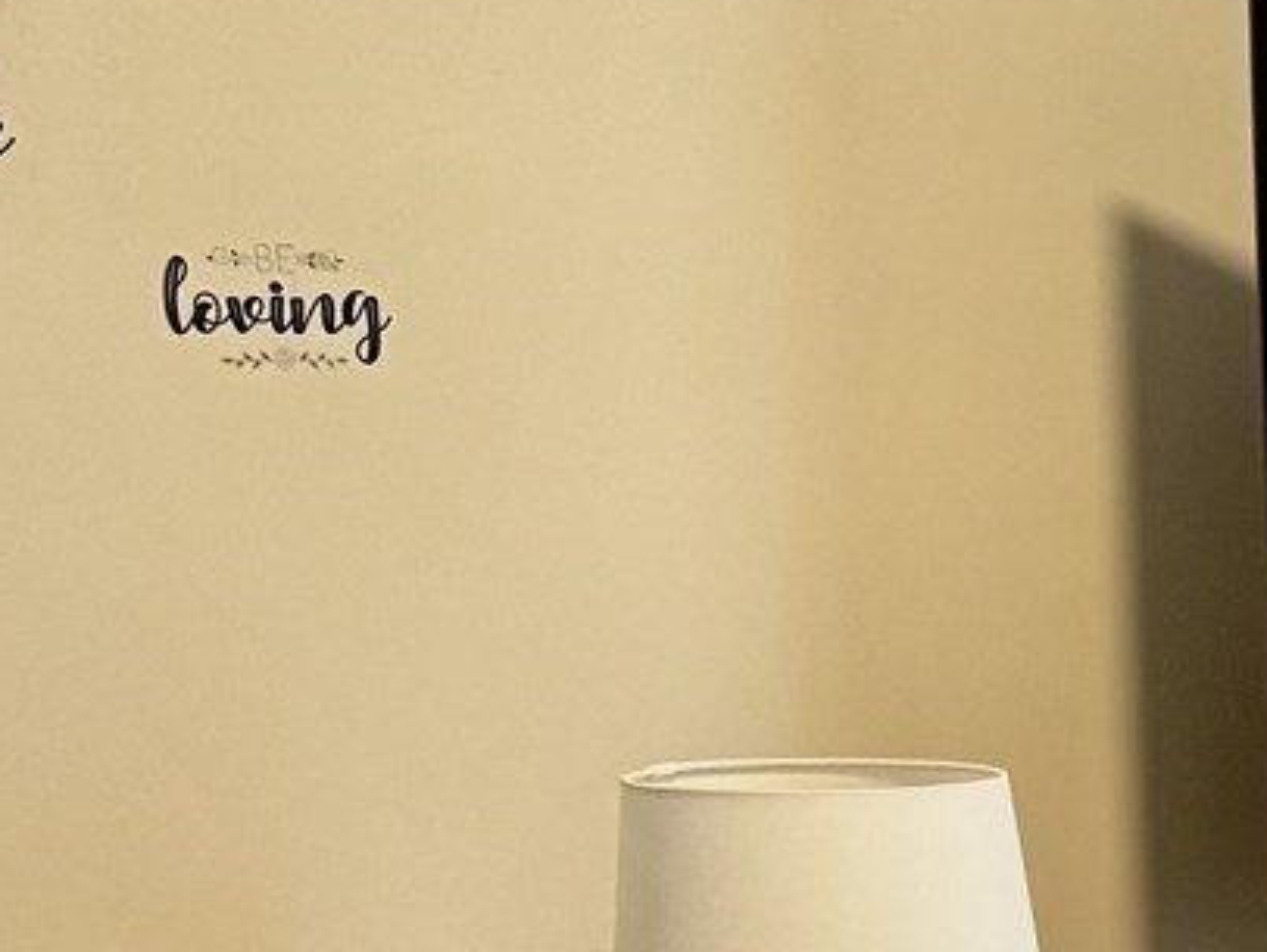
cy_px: 1451
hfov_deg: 13.3
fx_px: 4431
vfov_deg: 11.7
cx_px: 2762
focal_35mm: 121
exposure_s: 1/60
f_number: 1.78
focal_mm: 6.76
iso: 125
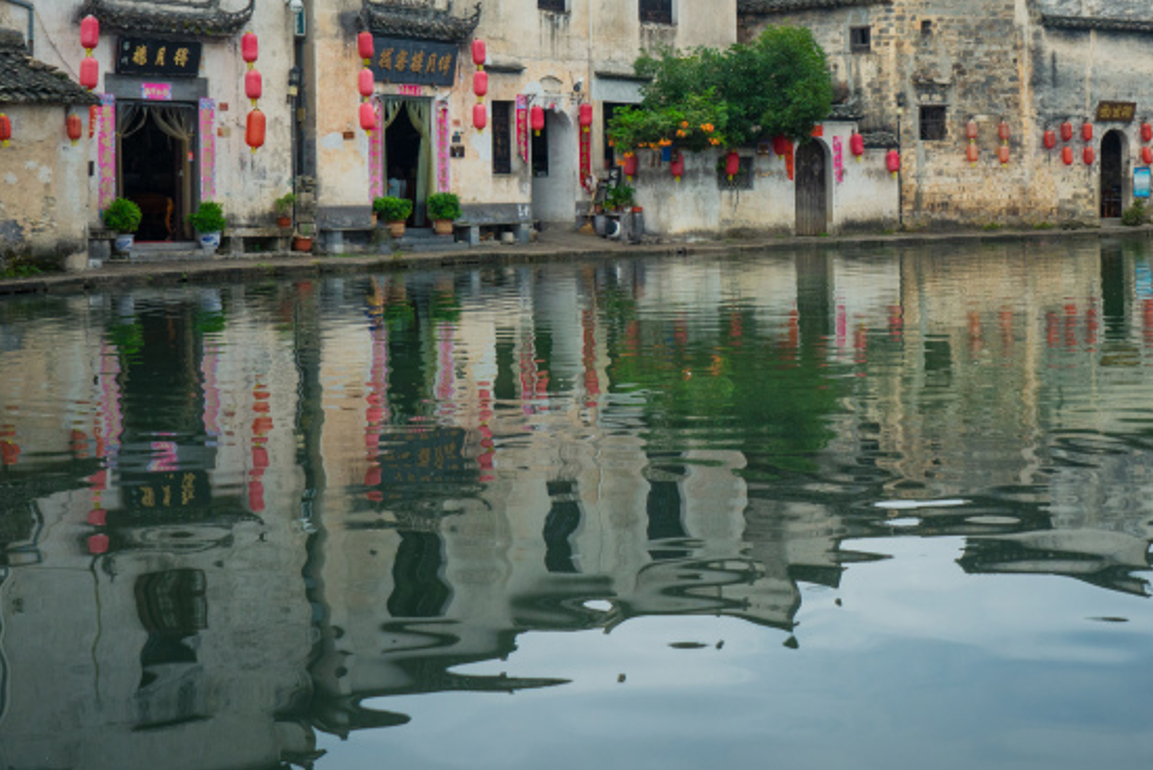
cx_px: 747
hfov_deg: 37.8
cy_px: 191
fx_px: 1666
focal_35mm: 52
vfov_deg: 25.7
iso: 400
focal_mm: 28
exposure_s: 1/640
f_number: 8
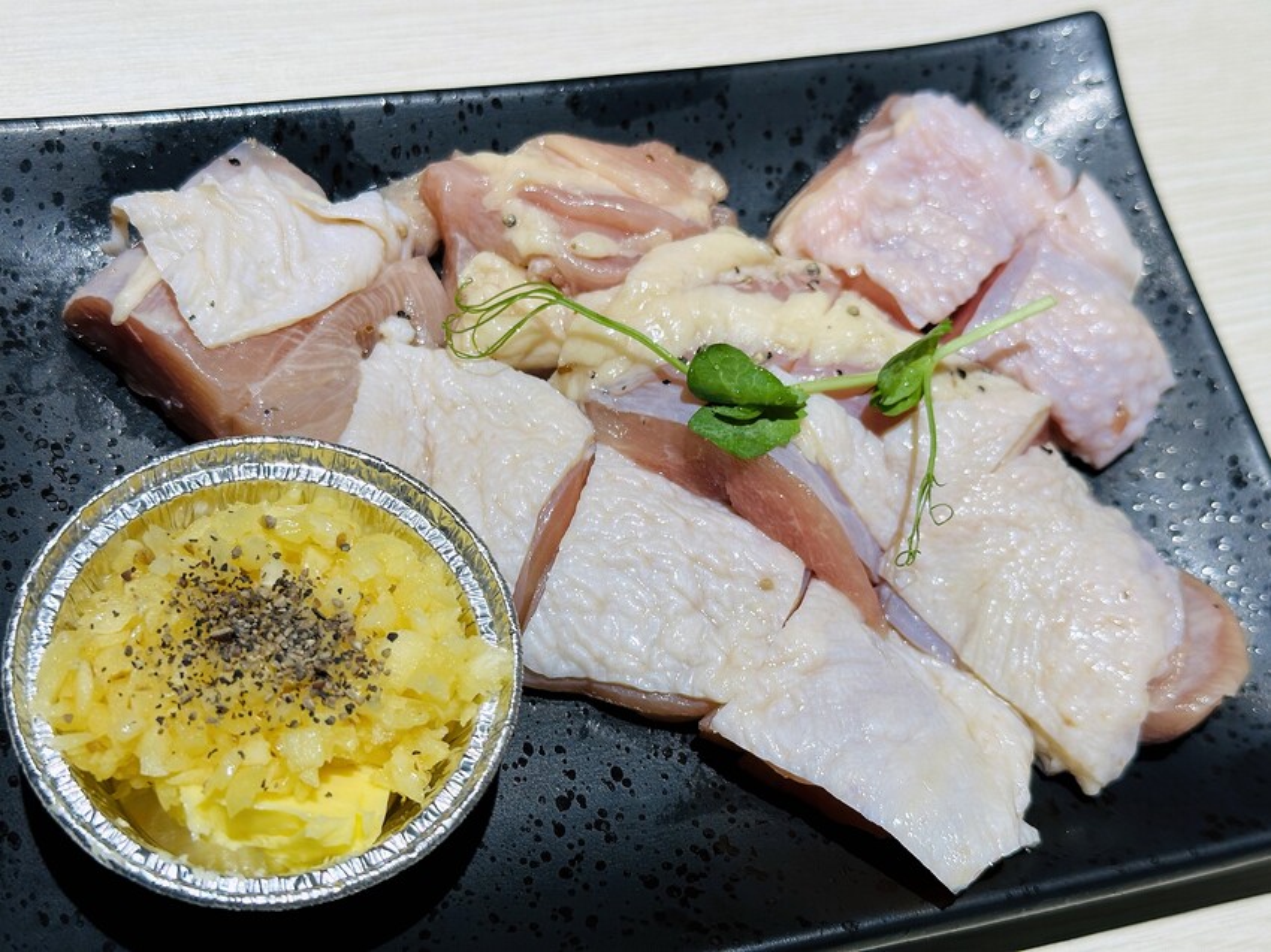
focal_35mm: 48
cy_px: 476
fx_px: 1762
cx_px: 636
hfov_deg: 39.7
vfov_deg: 30.3
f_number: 1.78
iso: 64
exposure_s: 1/120
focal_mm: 6.86
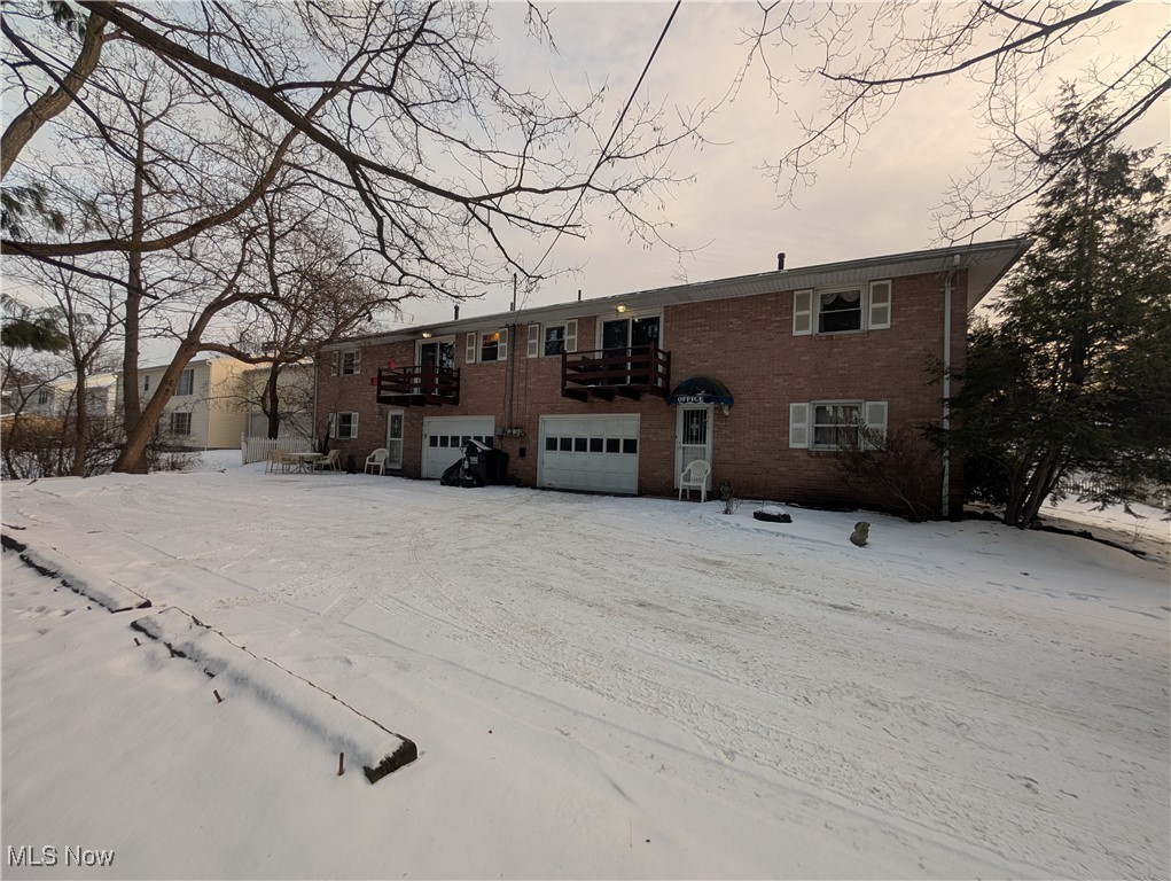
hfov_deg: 110.5
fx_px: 406
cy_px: 440
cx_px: 586
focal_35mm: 12
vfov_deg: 94.6
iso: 57
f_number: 1.7
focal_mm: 2.02
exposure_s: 1/501
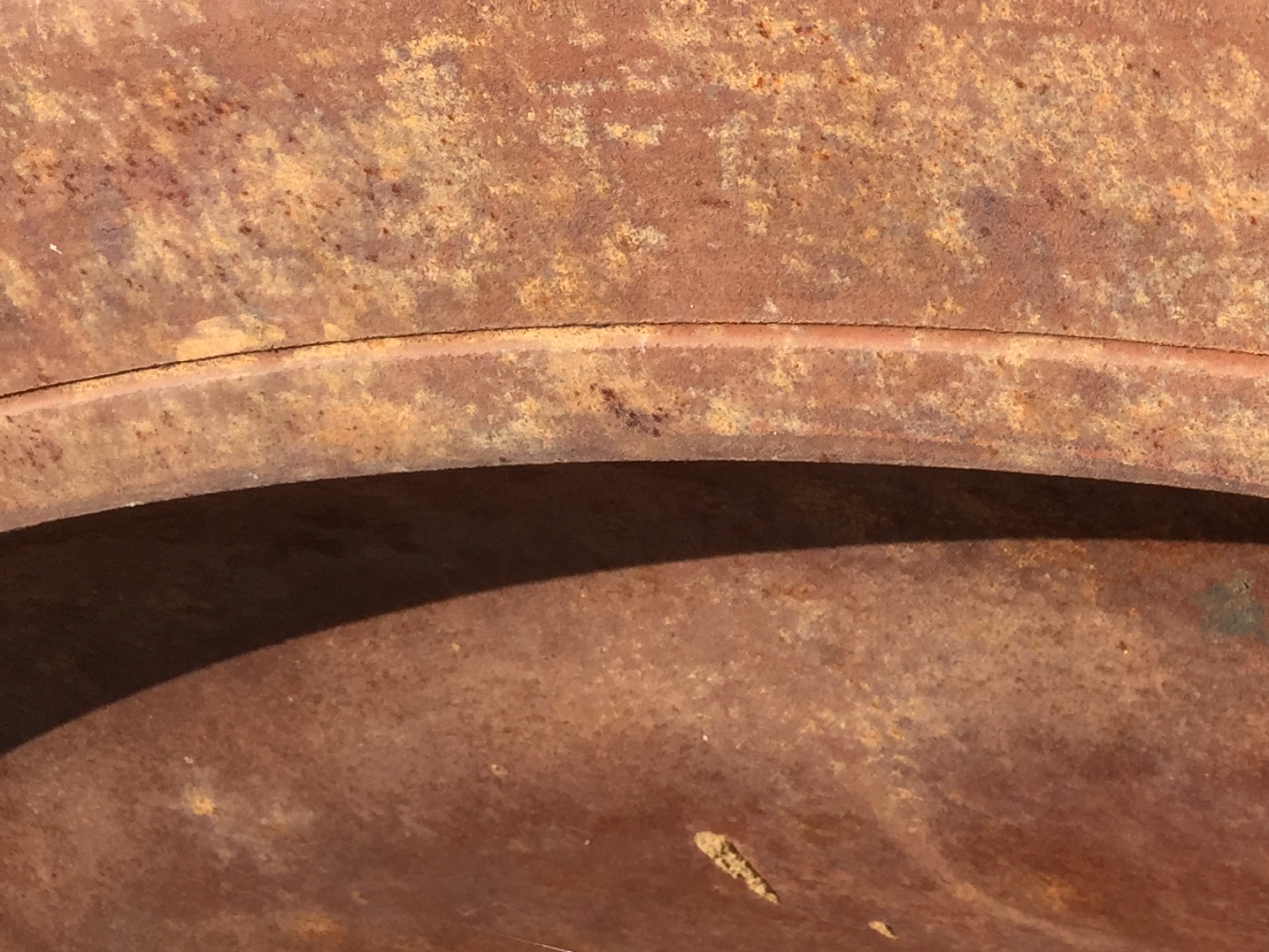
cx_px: 1442
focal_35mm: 66
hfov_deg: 26.7
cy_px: 147
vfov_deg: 21.9
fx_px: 2420
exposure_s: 1/964
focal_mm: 4.15
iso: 32
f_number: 2.2
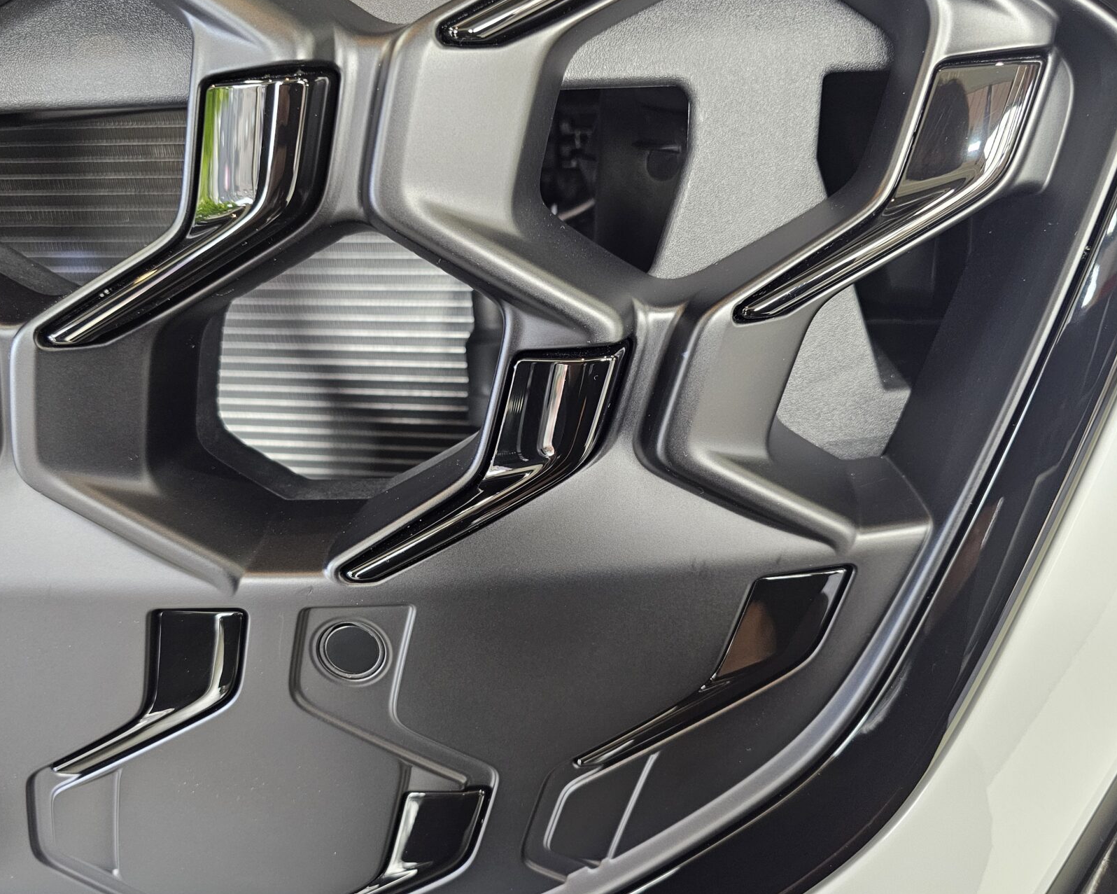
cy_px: 477
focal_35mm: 27
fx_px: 893
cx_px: 509
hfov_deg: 64.0
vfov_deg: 53.1
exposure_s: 1/100
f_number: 1.7
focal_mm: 6.3
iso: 400
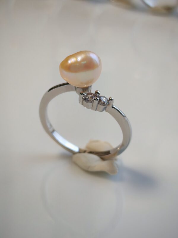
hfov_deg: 21.6
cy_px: 119
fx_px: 466
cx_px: 89
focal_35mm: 68
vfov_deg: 28.6
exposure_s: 1/100
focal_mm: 5.52
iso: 80
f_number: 1.95
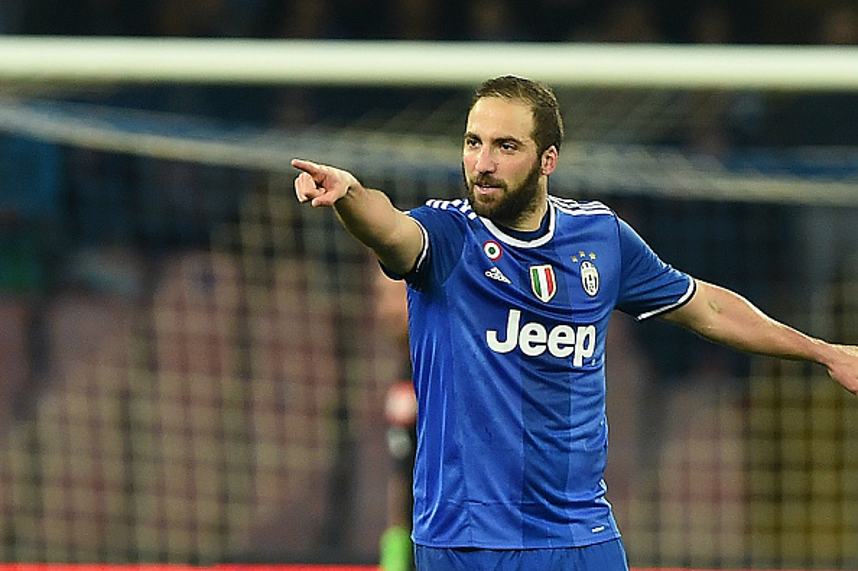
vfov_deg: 3.4
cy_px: 286
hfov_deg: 5.2
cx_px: 429
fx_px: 9525
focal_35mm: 400
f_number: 4
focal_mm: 400
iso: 2000
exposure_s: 1/640
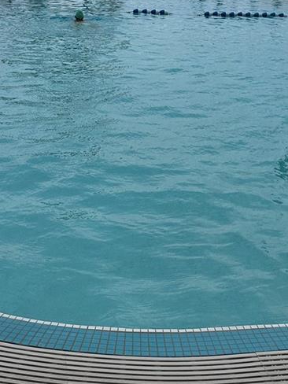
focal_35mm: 59
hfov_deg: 24.8
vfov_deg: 31.4
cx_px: 153
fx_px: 654
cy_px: 49
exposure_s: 1/3356
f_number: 1.78
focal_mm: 6.86
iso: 80
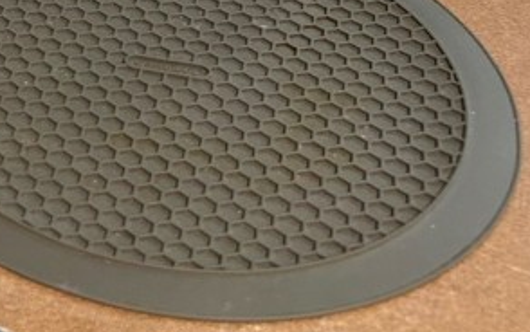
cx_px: -200
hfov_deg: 19.6
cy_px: -323
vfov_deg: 12.2
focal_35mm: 96
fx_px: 1387
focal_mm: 5.7
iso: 160
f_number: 1.5
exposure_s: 1/60
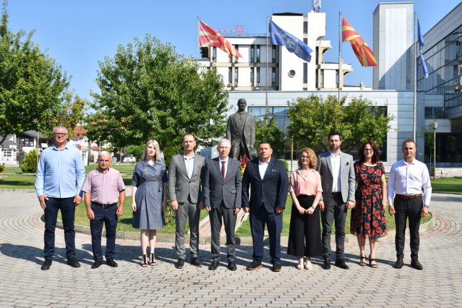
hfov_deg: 53.1
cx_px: 231
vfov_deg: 36.9
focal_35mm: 36
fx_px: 462
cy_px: 154
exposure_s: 1/400
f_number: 10
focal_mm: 24
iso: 200
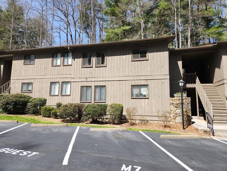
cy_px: 86
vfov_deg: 58.9
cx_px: 114
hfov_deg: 73.9
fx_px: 151
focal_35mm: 23
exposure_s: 1/927
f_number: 1.8
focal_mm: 5.4
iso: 20
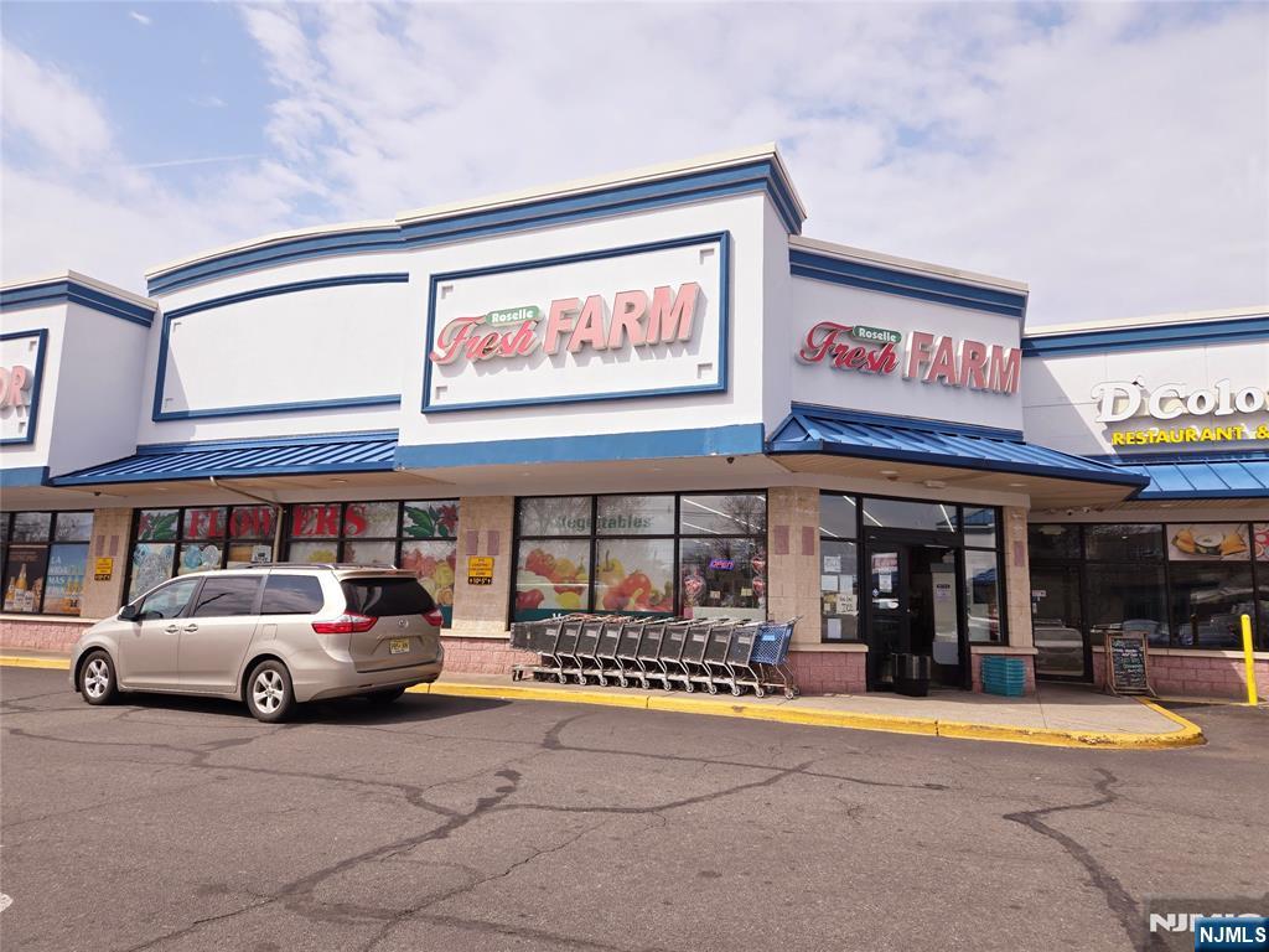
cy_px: 476
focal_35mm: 23
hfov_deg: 73.9
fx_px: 843
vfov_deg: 58.9
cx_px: 634
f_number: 1.8
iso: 25
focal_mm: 5.4
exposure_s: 1/3151
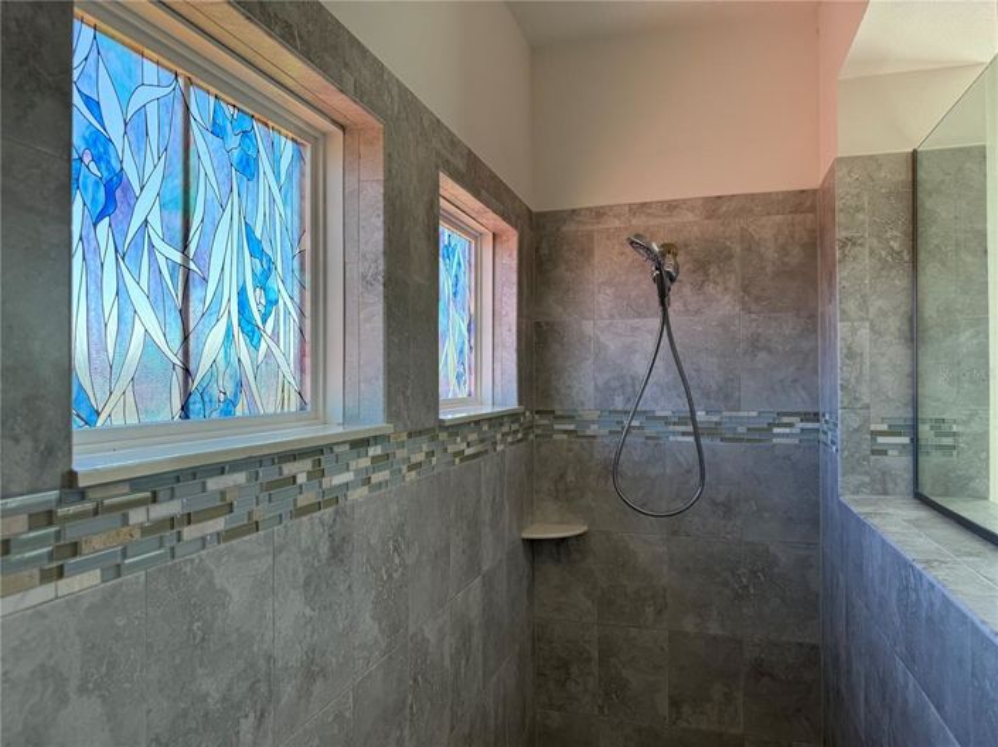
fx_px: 692
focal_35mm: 24
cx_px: 499
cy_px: 374
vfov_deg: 56.8
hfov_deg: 71.6
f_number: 1.78
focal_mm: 6.76
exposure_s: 1/348
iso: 100
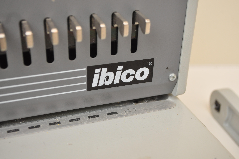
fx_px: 358
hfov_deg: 36.9
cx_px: 120
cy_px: 80
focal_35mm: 54
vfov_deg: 25.0
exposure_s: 1/15
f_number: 6.3
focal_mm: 36
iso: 800
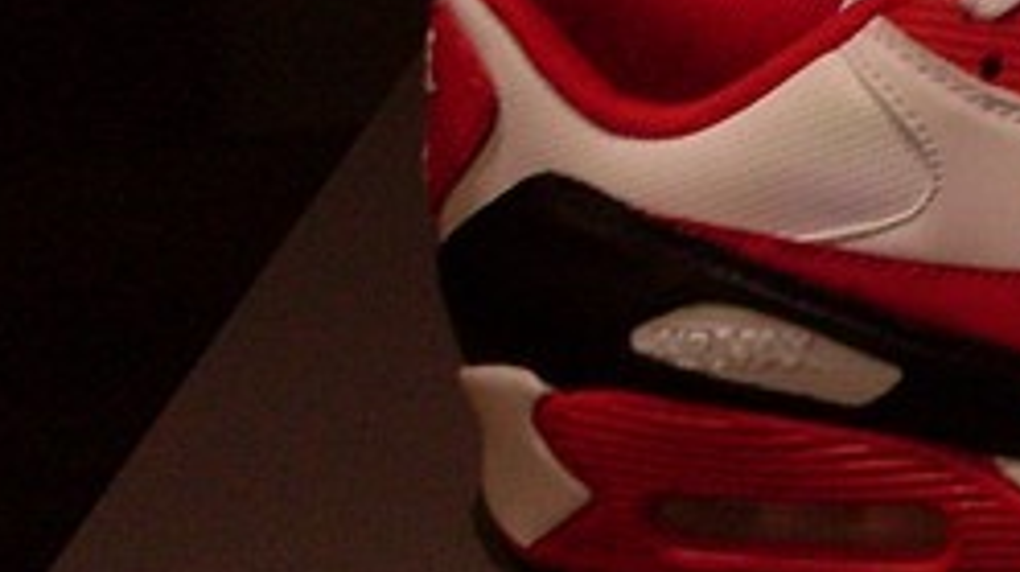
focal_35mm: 97
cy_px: 58
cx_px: 1152
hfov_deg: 20.8
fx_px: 2621
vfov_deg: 12.4
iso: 100
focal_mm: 6.3
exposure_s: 1/45
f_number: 2.8
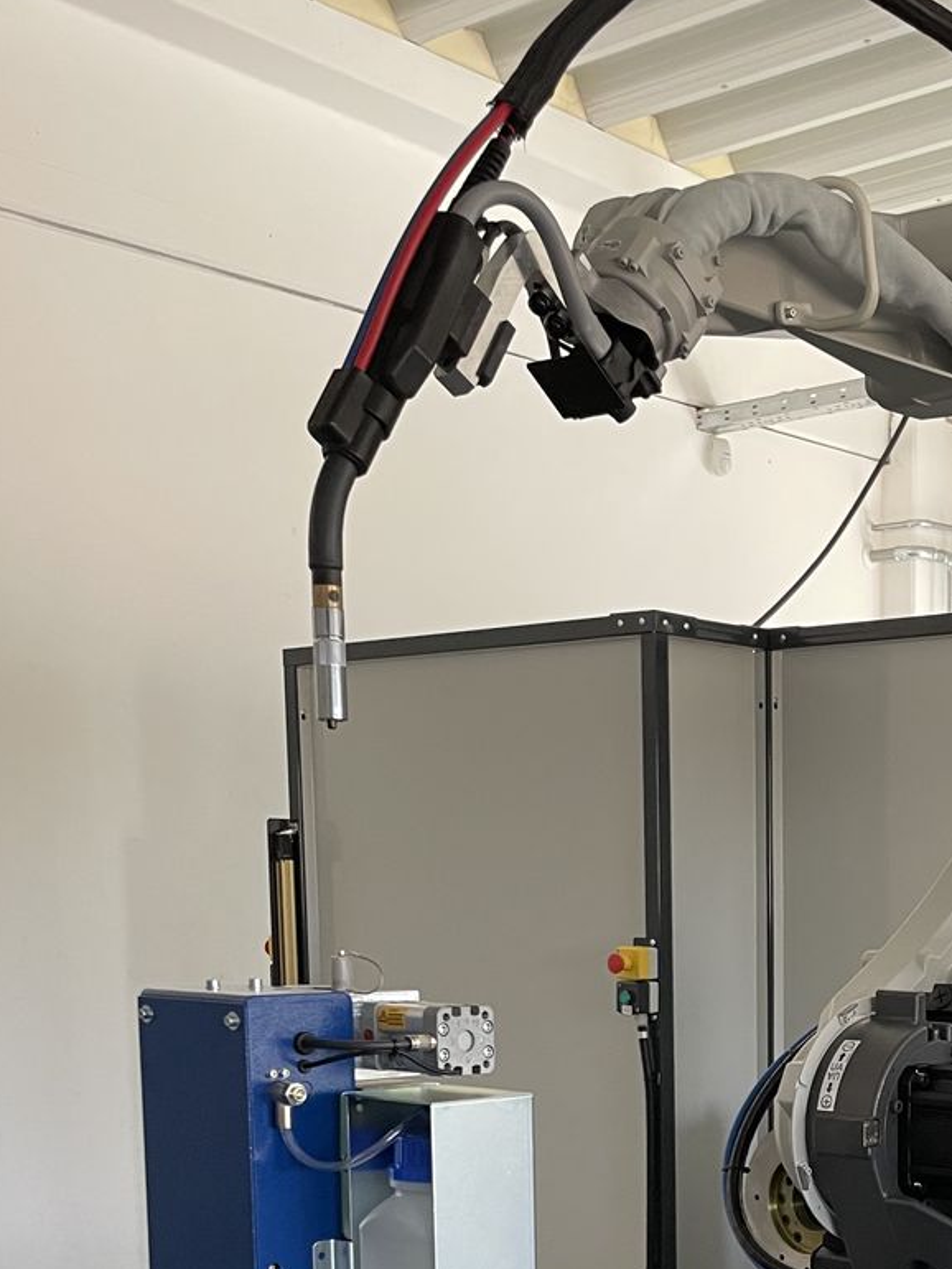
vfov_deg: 33.2
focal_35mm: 54
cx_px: 871
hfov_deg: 26.1
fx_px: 1979
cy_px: 1200
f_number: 1.6
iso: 125
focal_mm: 4.2
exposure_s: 1/82
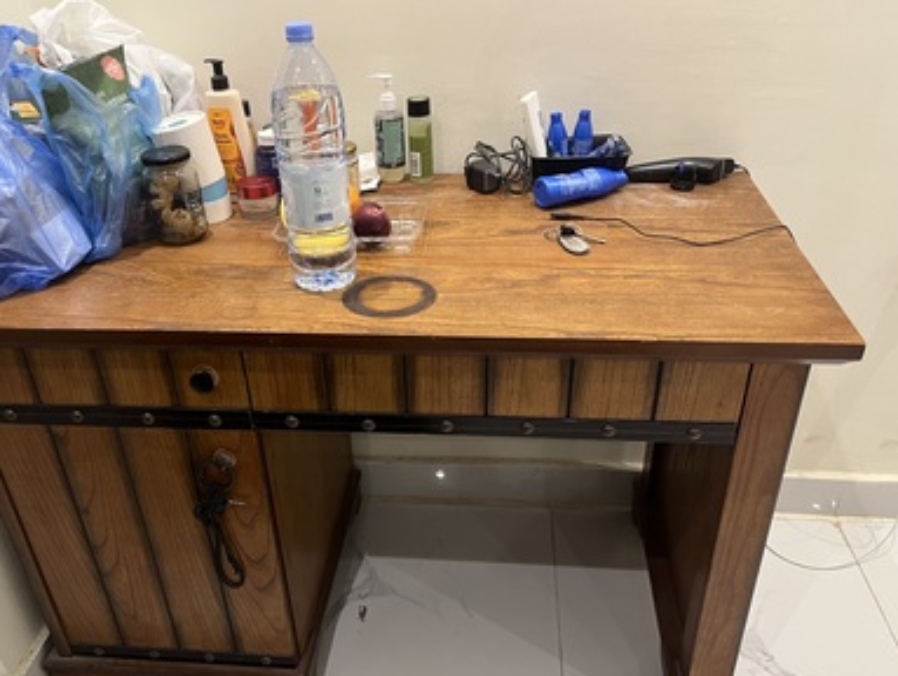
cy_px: 391
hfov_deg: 58.2
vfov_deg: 45.4
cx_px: 402
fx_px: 805
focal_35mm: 31
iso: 320
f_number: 1.6
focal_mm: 5.1
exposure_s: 1/60
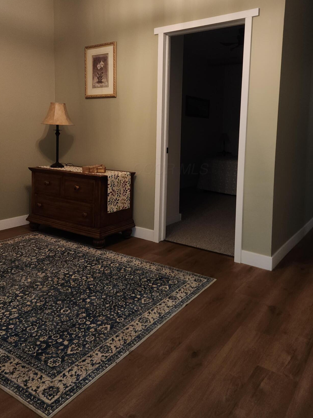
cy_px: 169
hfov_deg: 49.7
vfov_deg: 62.9
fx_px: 338
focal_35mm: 28
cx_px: 171
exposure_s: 1/24
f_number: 1.8
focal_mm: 6.4
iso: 125
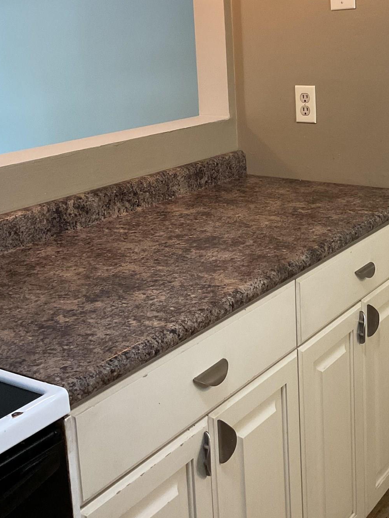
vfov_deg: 37.6
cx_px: 326
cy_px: 159
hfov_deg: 28.3
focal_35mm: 50
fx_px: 749
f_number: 1.8
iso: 125
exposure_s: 1/60
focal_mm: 3
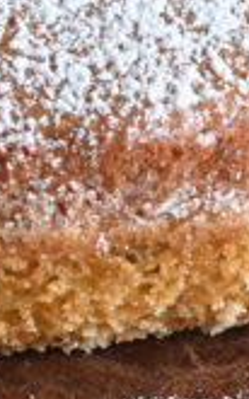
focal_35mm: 400
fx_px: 4347
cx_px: -133
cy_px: -45
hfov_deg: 3.3
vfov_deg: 5.2
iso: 640
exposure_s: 1/10
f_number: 8
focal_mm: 60
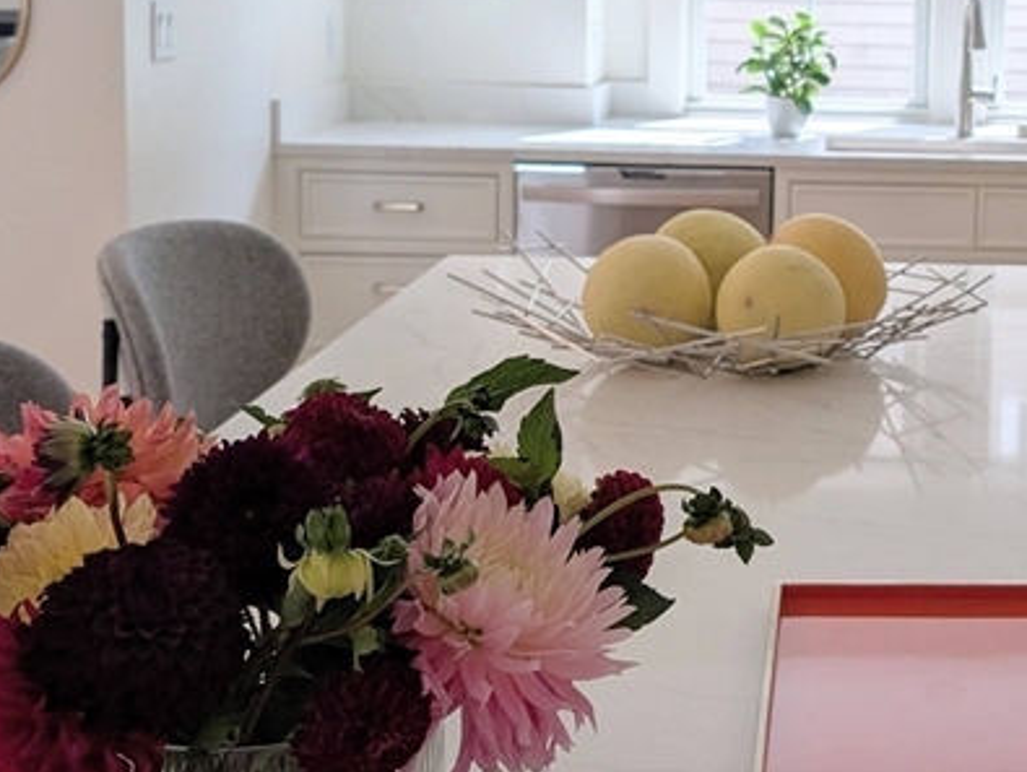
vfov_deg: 23.4
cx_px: 1004
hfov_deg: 29.3
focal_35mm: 62
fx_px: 1841
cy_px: 192
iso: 23
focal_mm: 6.9
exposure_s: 1/120
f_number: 1.68
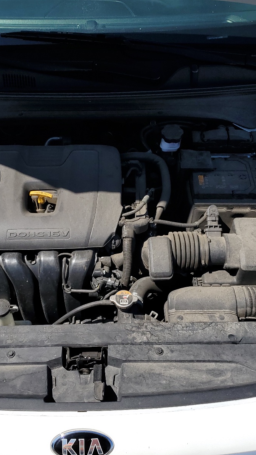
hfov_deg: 31.1
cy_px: 228
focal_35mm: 38
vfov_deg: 52.8
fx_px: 459
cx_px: 108
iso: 50
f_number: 1.5
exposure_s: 1/5000
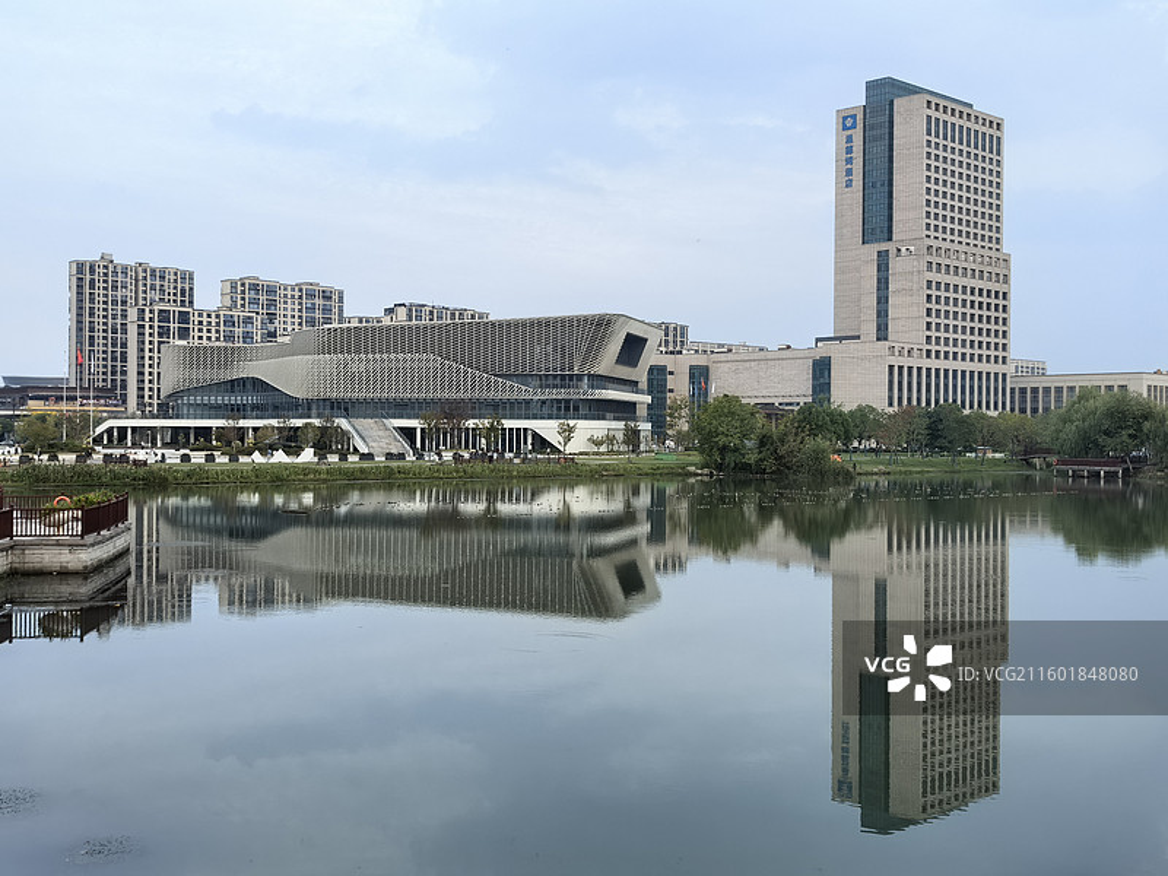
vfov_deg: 36.0
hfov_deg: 46.8
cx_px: 584
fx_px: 1350
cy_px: 438
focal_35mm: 40
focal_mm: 5.75
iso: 50
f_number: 2
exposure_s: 1/196
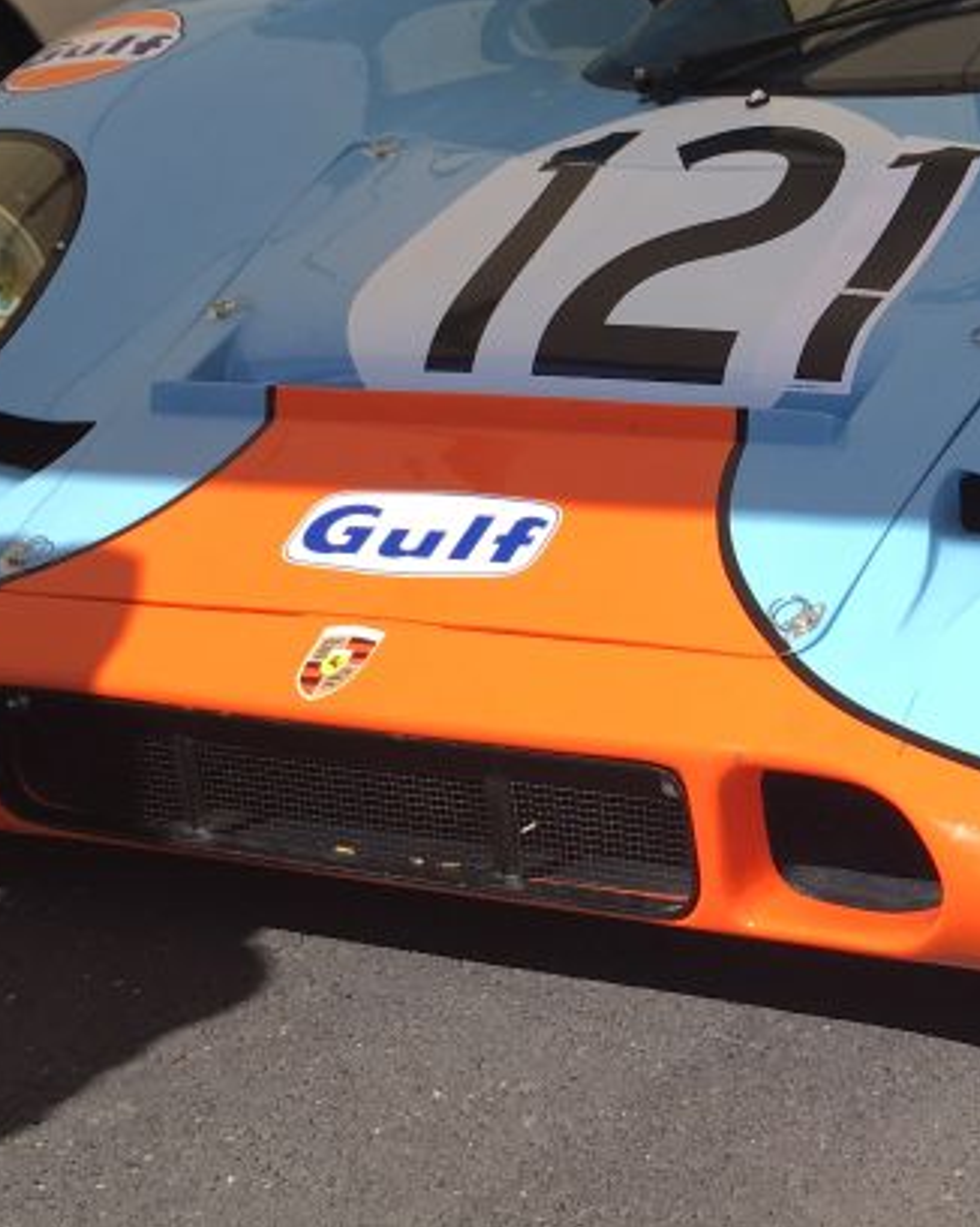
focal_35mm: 70
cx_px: 1034
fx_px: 2540
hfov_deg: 20.9
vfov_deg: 26.8
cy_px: 331
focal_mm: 4.15
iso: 25
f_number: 2.2
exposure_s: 1/1131
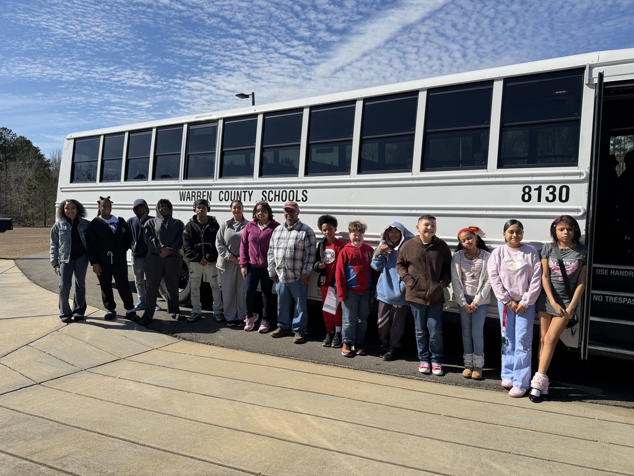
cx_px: 317
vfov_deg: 56.8
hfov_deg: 71.6
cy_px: 238
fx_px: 440
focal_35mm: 24
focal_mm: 6.76
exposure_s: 1/7353
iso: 80
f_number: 1.78
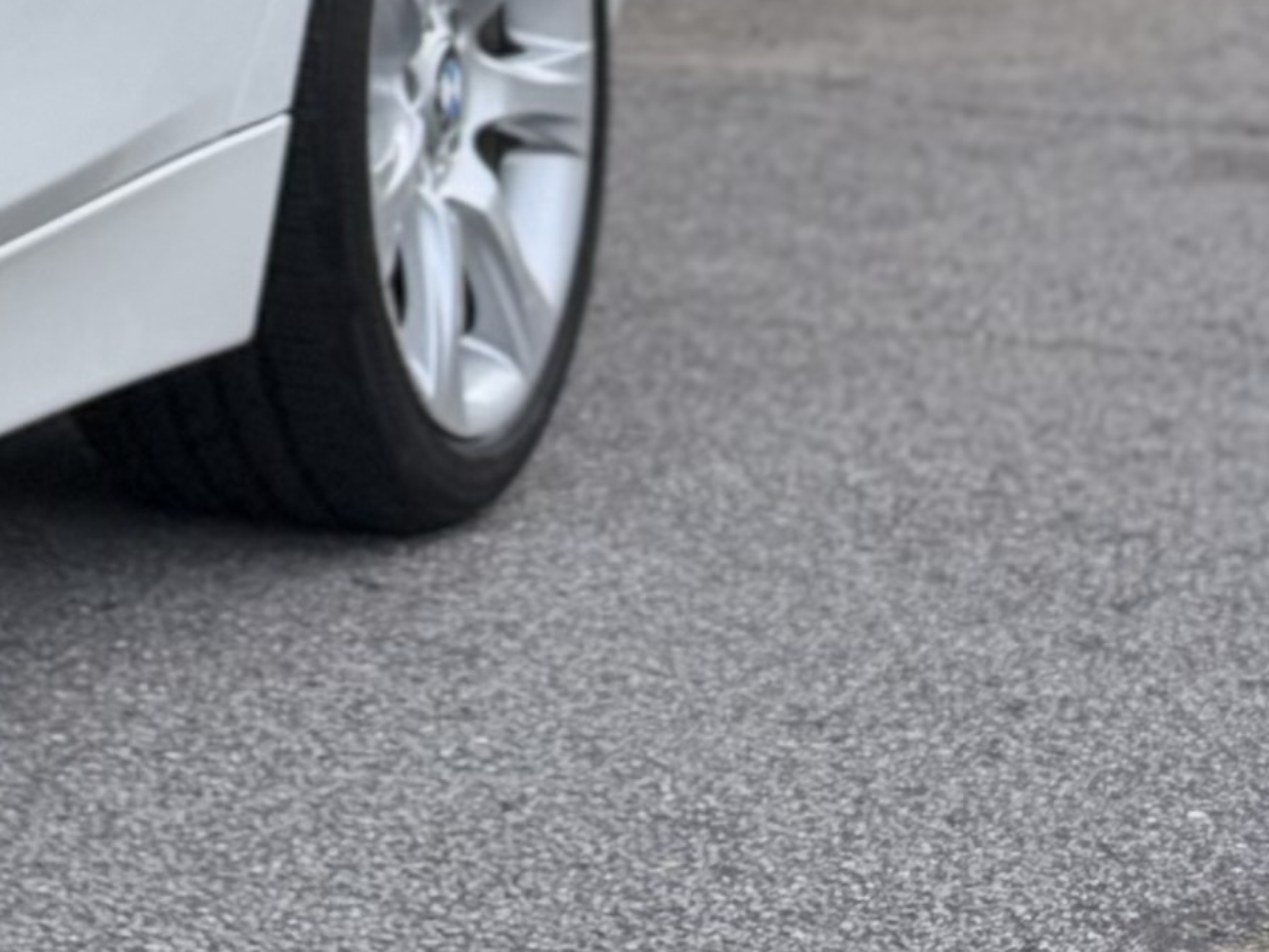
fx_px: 5609
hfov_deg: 10.3
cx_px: -2243
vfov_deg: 9.4
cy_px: -493
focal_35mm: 153
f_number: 1.78
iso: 80
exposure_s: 1/2907
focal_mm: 6.76
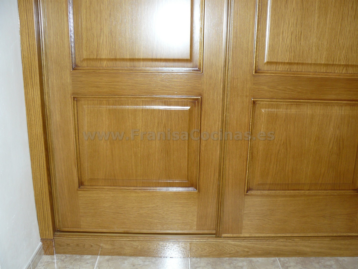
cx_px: 179
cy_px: 134
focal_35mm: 36
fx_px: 372
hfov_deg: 51.4
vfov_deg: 39.7
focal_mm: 6
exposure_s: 1/30
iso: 125
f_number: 2.8
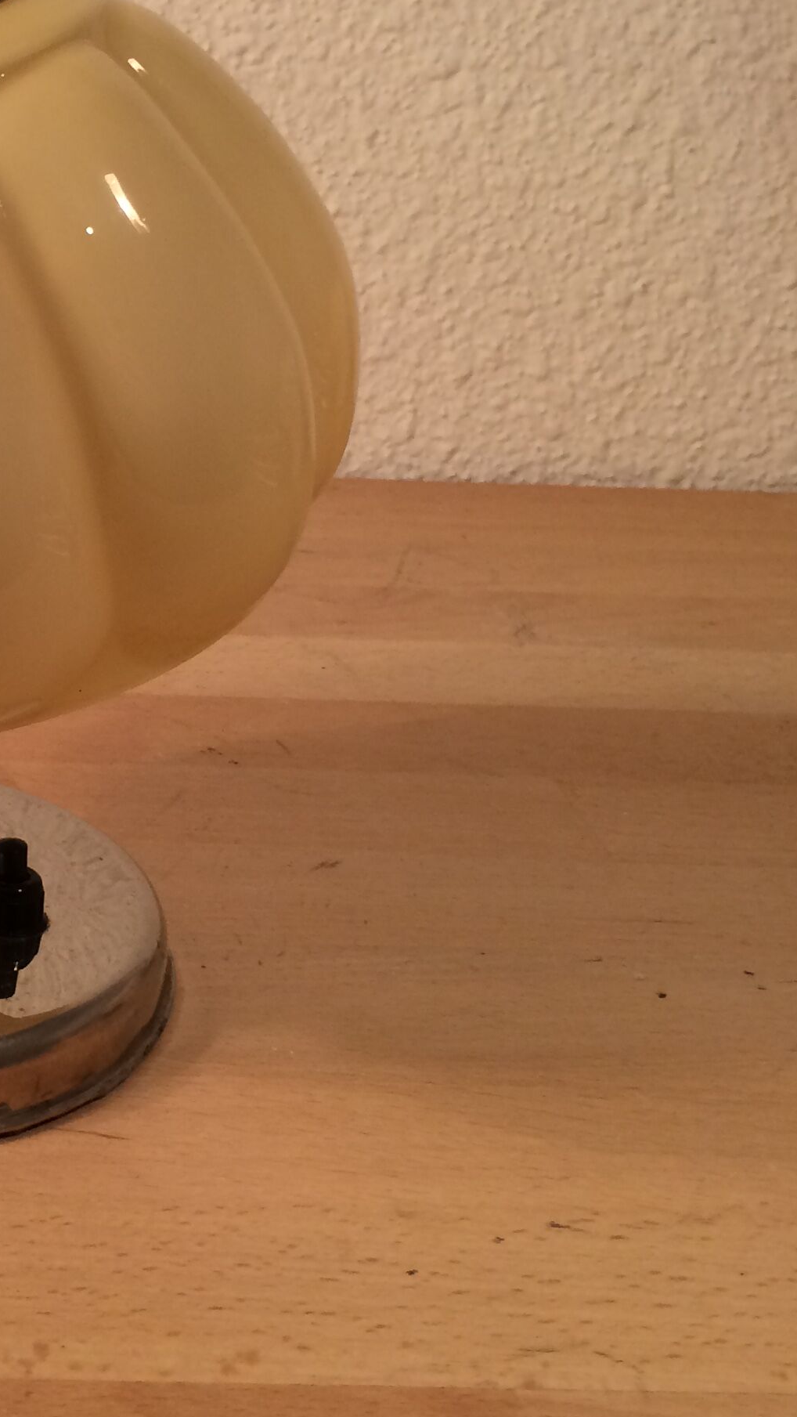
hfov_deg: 20.0
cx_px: -124
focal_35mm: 57
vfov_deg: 36.3
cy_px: 508
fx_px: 2141
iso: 50
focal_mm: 4.15
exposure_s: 1/33
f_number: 2.2
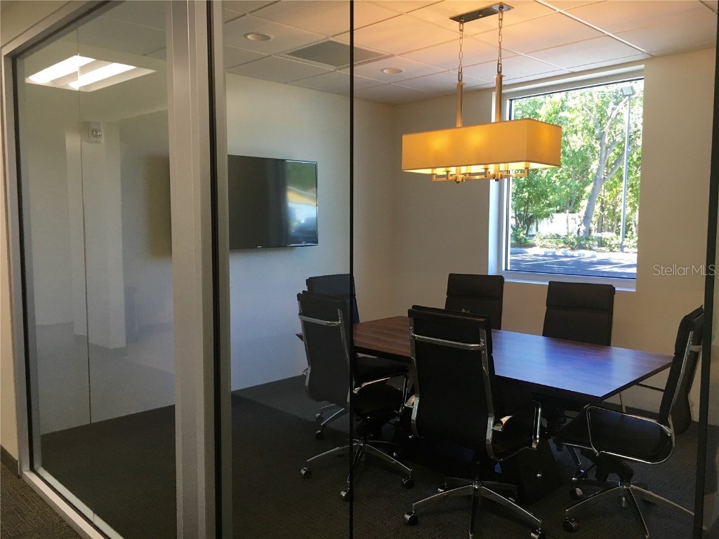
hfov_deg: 61.7
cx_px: 360
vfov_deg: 48.2
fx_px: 602
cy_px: 270
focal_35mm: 29
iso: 40
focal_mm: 4.15
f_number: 2.2
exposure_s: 1/30
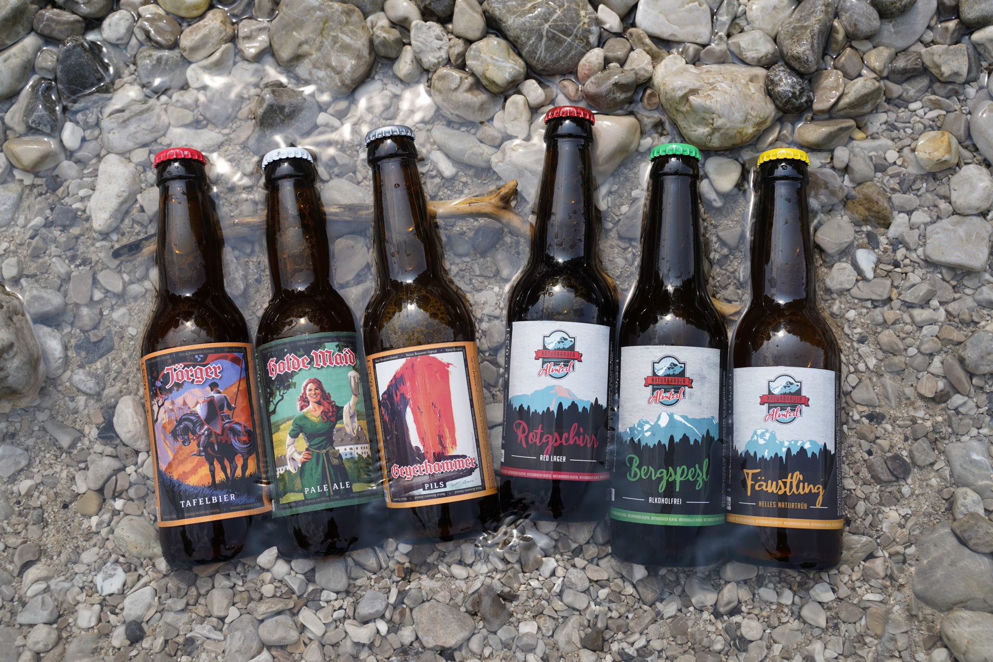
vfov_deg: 35.9
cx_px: 496
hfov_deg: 51.9
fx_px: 1021
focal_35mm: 37
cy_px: 331
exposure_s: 1/200
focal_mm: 37
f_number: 6.3
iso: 100
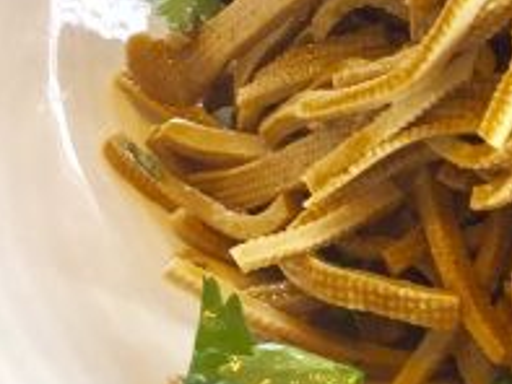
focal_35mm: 103
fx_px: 1524
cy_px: 118
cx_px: 697
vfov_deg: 14.3
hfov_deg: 17.7
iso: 40
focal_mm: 4.15
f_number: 2.2
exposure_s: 1/50
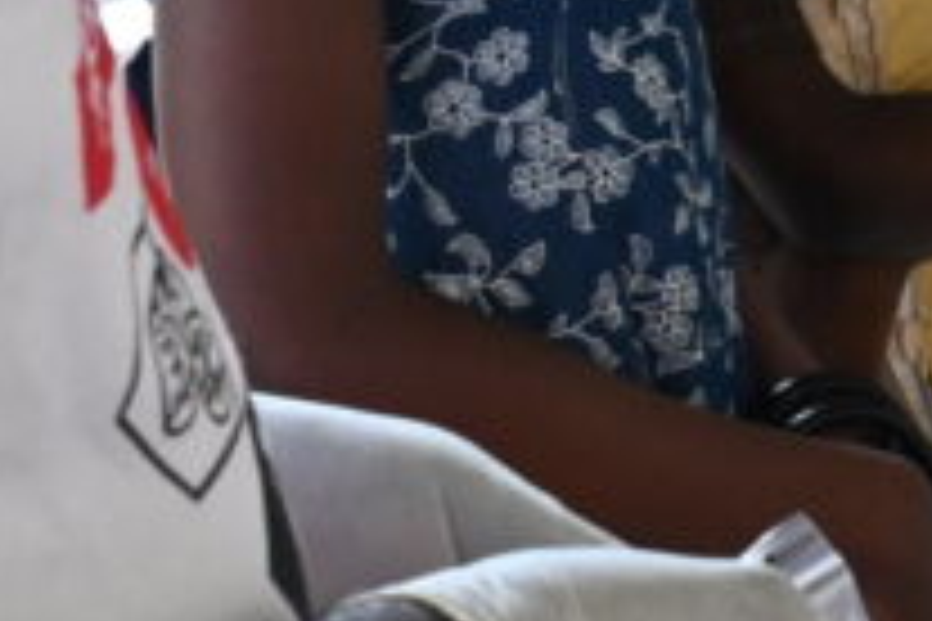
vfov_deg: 7.1
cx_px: 1481
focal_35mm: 189
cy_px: -317
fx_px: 4899
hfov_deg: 10.4
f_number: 6.3
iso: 2000
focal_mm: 25.5
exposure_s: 1/200
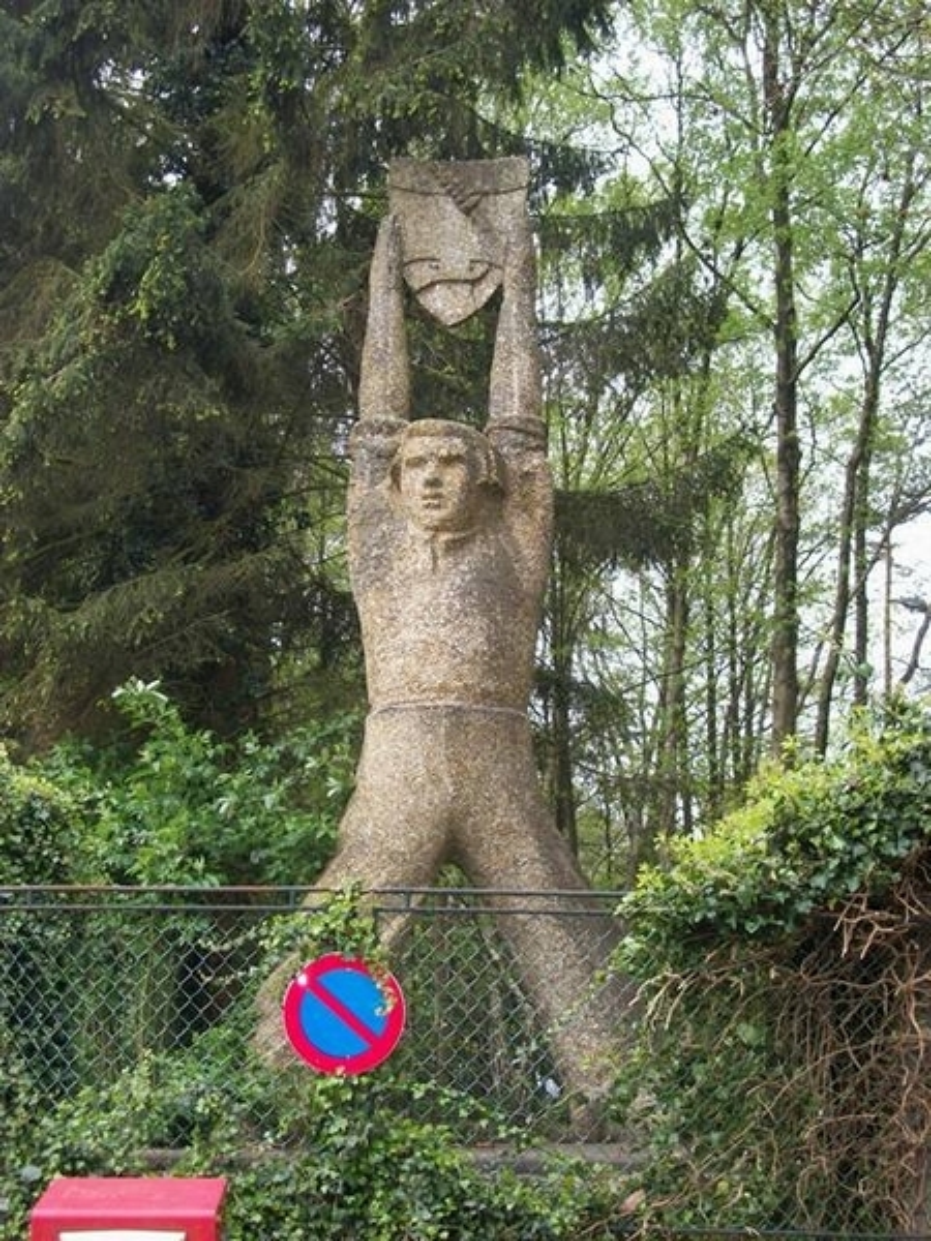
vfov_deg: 38.2
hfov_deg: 29.1
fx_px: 1793
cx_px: 466
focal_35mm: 50
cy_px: 620
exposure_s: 1/80
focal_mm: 8.8
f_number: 3.6
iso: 80
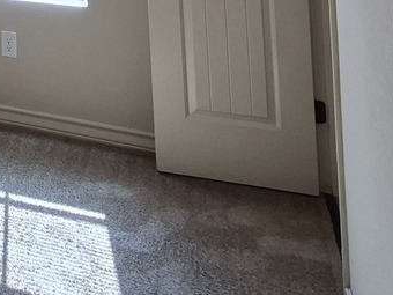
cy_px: -227
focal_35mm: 55
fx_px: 624
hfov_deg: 29.7
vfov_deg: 19.9
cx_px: -86
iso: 80
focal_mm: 1.74
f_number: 2.2
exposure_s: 1/120
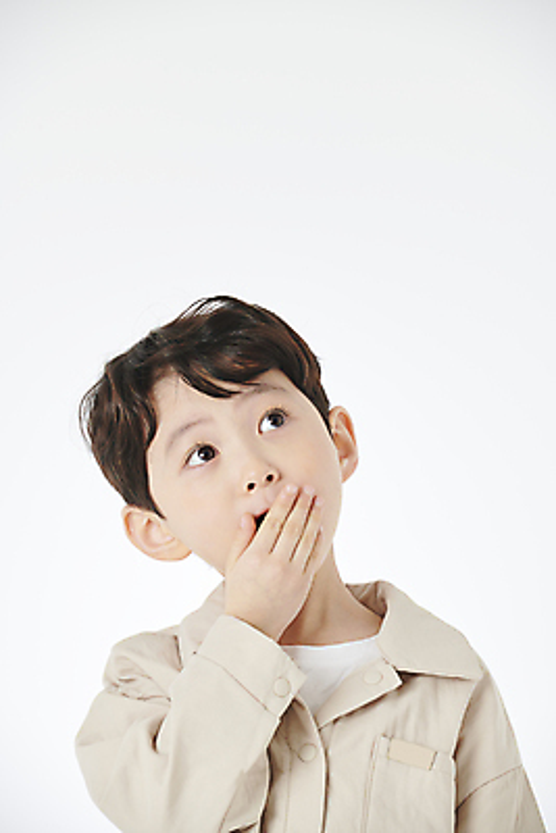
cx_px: 278
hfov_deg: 6.9
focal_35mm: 200
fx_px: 4629
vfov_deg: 10.3
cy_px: 416
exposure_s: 1/125
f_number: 8
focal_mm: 200
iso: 160
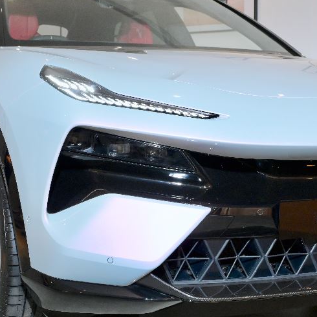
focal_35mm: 71
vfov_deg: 24.3
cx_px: 189
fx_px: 736
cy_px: 145
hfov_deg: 24.3
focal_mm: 40
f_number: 6.3
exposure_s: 1/80
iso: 2500
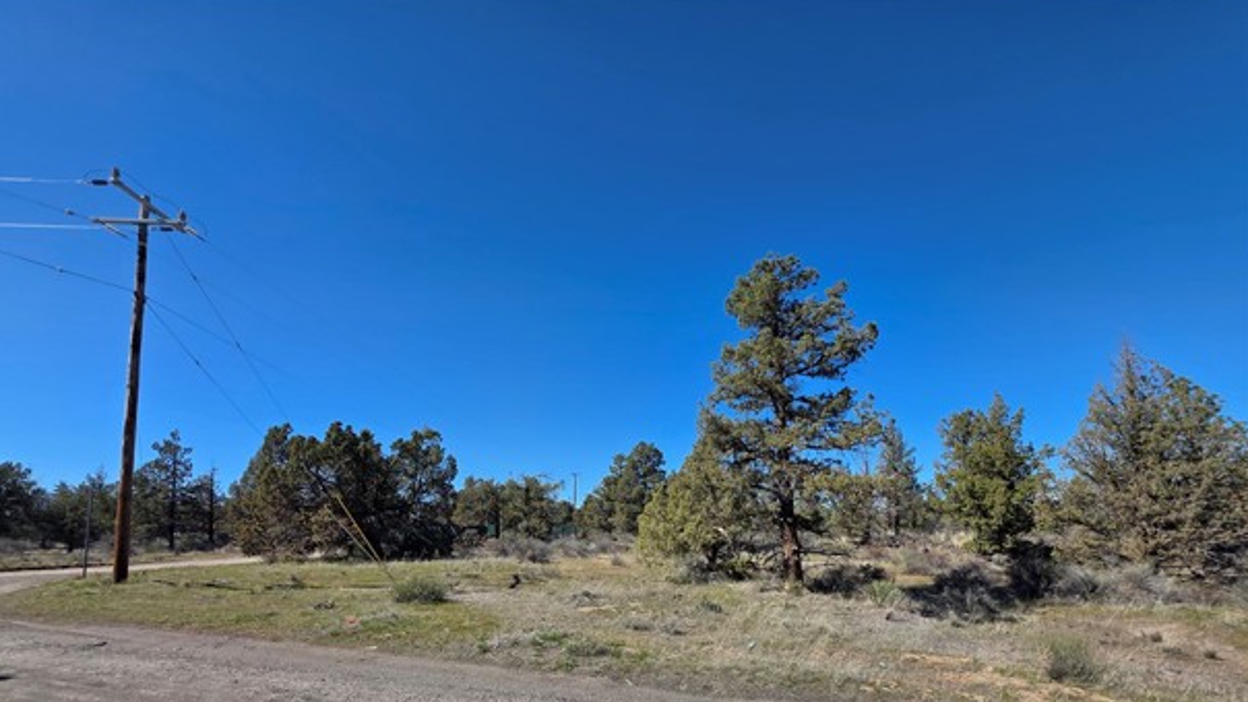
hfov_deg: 102.9
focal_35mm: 15
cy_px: 483
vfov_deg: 68.0
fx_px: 496
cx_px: 593
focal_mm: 2.2
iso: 40
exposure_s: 1/2111
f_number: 1.9
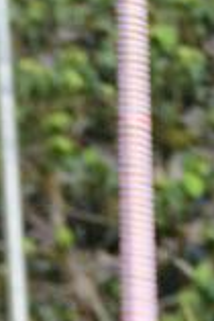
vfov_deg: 2.7
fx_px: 6726
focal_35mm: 756
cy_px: 679
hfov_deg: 1.8
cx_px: 151
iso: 200
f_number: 5.6
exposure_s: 1/320
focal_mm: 66
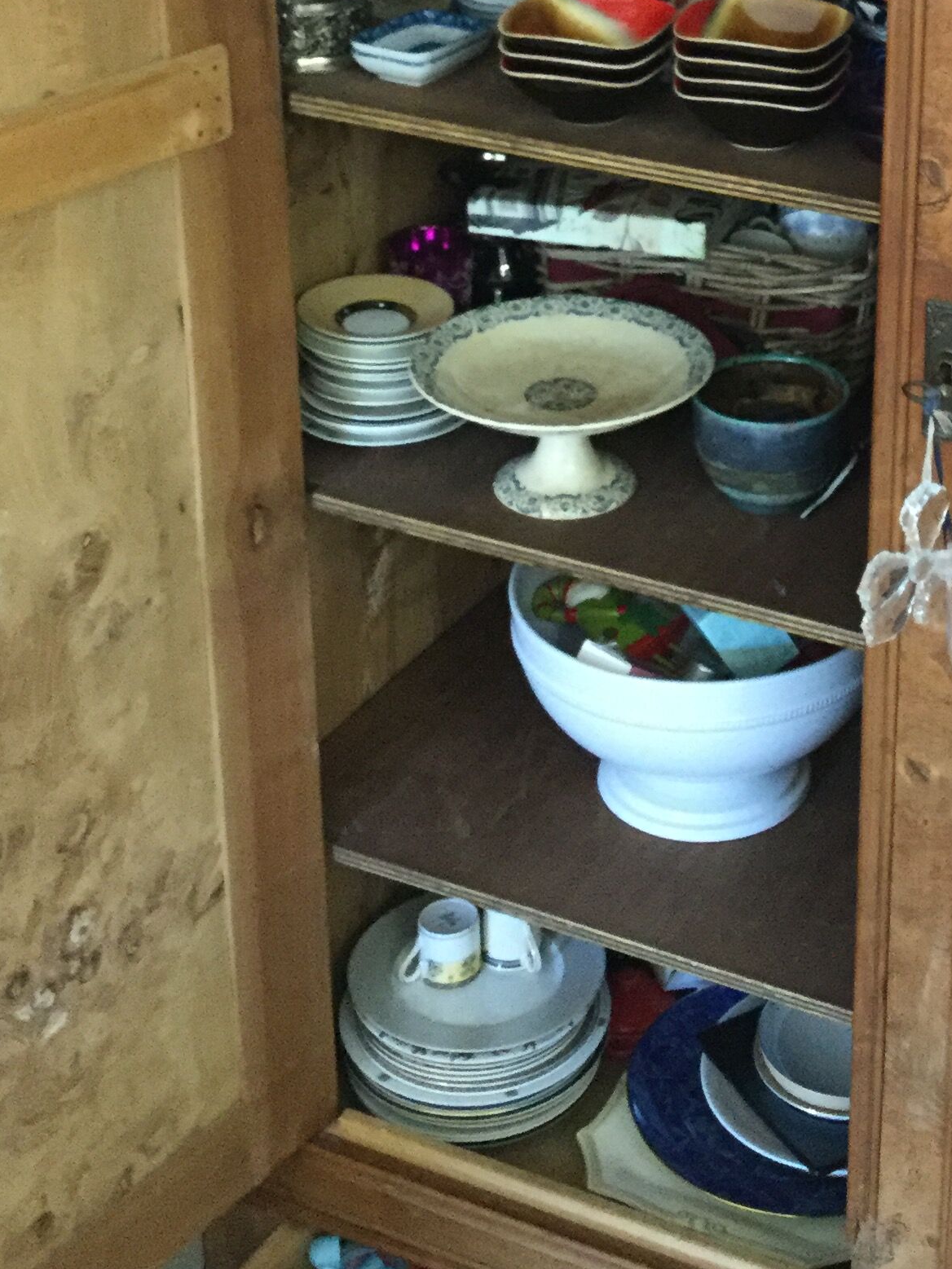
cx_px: 904
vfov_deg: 28.9
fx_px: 2383
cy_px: 187
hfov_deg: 21.9
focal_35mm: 65
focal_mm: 3.3
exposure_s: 1/20
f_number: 2.4
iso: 200
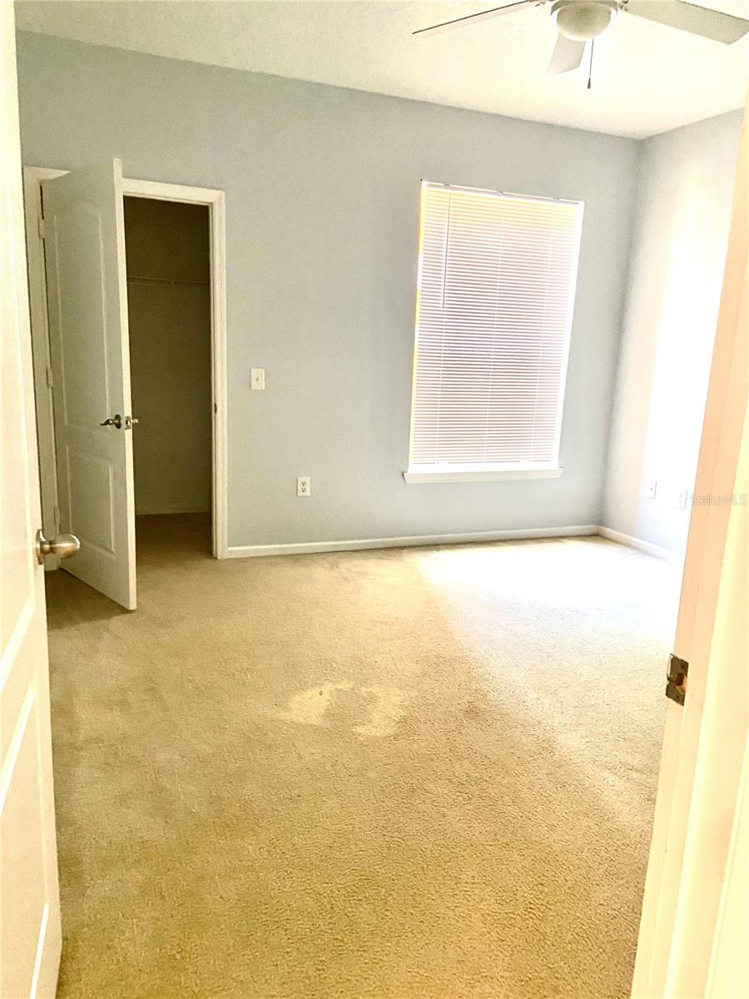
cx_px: 374
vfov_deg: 67.3
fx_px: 750
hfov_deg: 53.1
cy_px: 500
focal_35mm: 26
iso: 400
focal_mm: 4.25
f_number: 1.8
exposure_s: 1/40
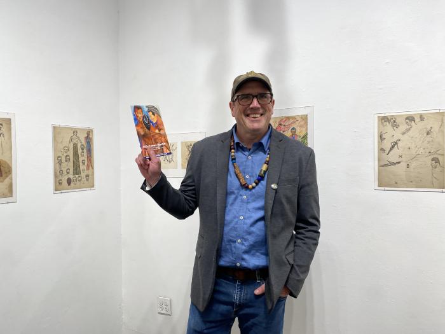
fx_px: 334
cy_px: 167
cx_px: 222
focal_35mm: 26
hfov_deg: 67.3
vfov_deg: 53.1
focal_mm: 4.25
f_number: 1.8
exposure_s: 1/120
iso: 50
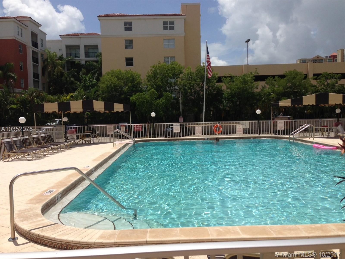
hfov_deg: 55.4
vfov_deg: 42.9
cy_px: 130
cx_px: 172
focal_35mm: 33
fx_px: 329
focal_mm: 4.13
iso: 50
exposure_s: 1/3195
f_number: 2.4
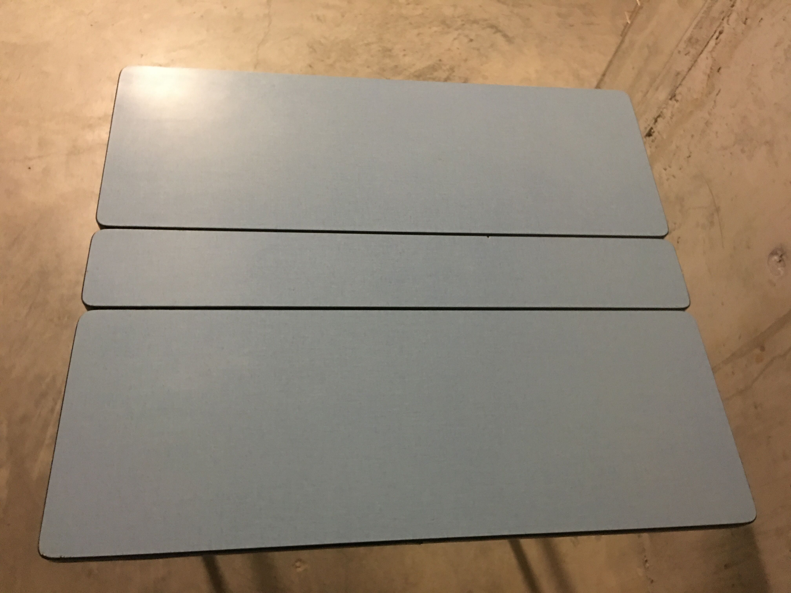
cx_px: 396
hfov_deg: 61.7
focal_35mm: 29
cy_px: 296
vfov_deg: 48.2
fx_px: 663
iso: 100
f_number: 2.2
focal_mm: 4.15
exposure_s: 1/4
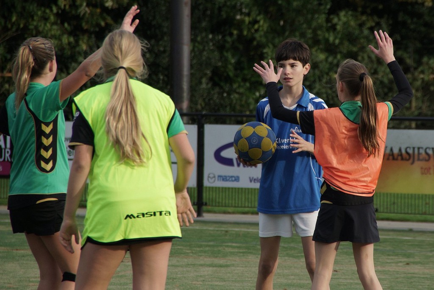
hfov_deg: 6.5
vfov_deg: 4.4
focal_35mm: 315
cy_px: 145
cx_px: 217
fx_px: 3799
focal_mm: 210
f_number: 7.1
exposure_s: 1/320
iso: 200
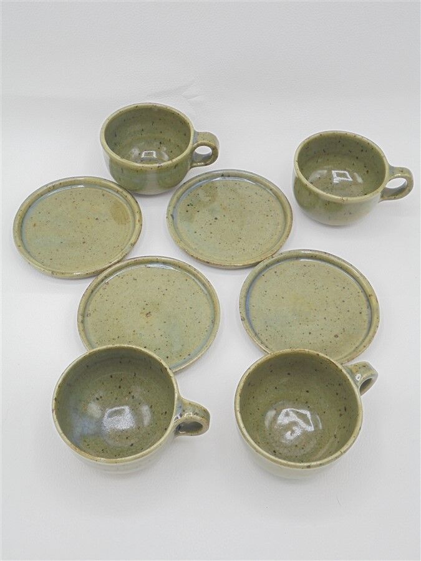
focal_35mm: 38
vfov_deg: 49.0
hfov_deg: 37.7
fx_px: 616
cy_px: 280
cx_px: 210
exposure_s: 1/30
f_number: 4.2
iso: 100
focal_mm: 6.9
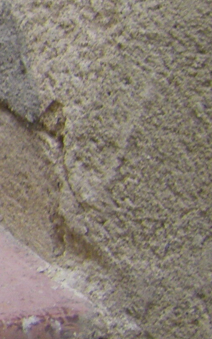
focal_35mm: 160
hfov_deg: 7.4
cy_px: 108
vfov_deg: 13.1
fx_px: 1479
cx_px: -393
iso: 125
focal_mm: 6.3
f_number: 3.5
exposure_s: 1/50
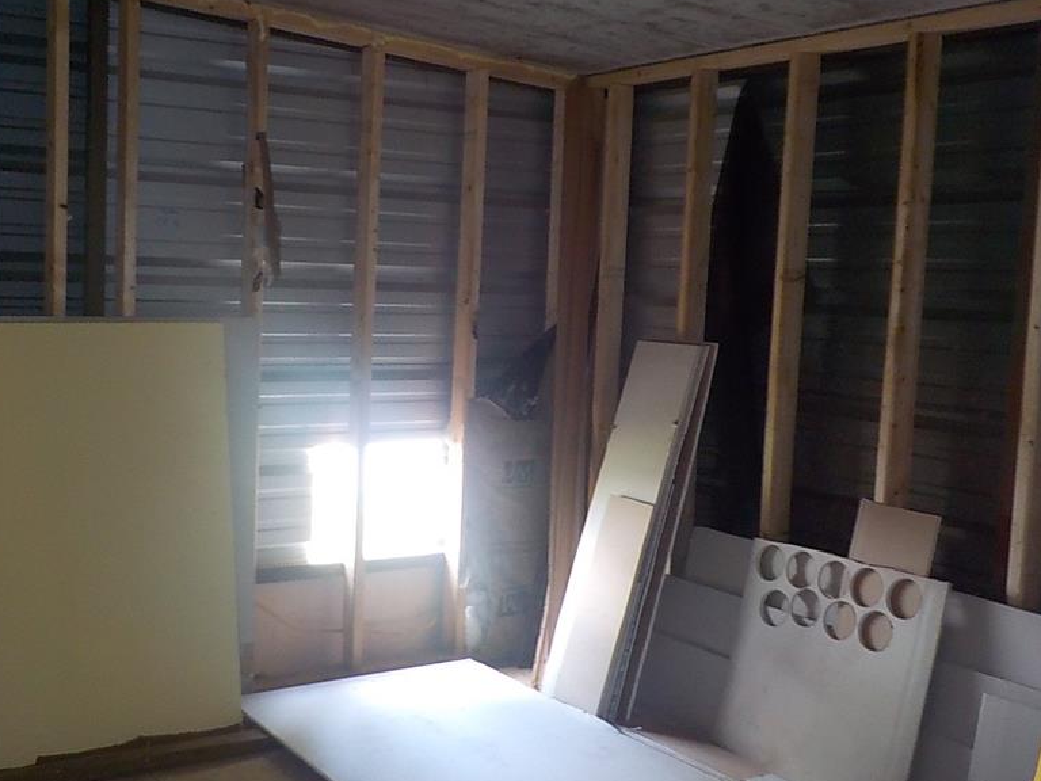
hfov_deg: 46.6
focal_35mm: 40
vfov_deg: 35.9
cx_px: 436
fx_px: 1203
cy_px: 357
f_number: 3.3
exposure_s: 1/30
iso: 250
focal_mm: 4.1
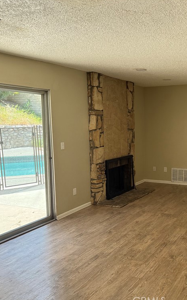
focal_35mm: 35
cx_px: 171
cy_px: 152
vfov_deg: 55.3
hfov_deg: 34.1
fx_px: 285
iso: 200
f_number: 1.78
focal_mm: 6.76
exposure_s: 1/218
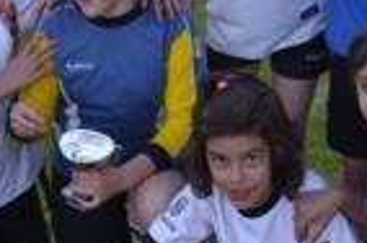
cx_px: 143
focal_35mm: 124
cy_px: 120
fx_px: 1259
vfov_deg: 11.0
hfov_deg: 16.6
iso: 280
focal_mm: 23
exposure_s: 1/125
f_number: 5.6
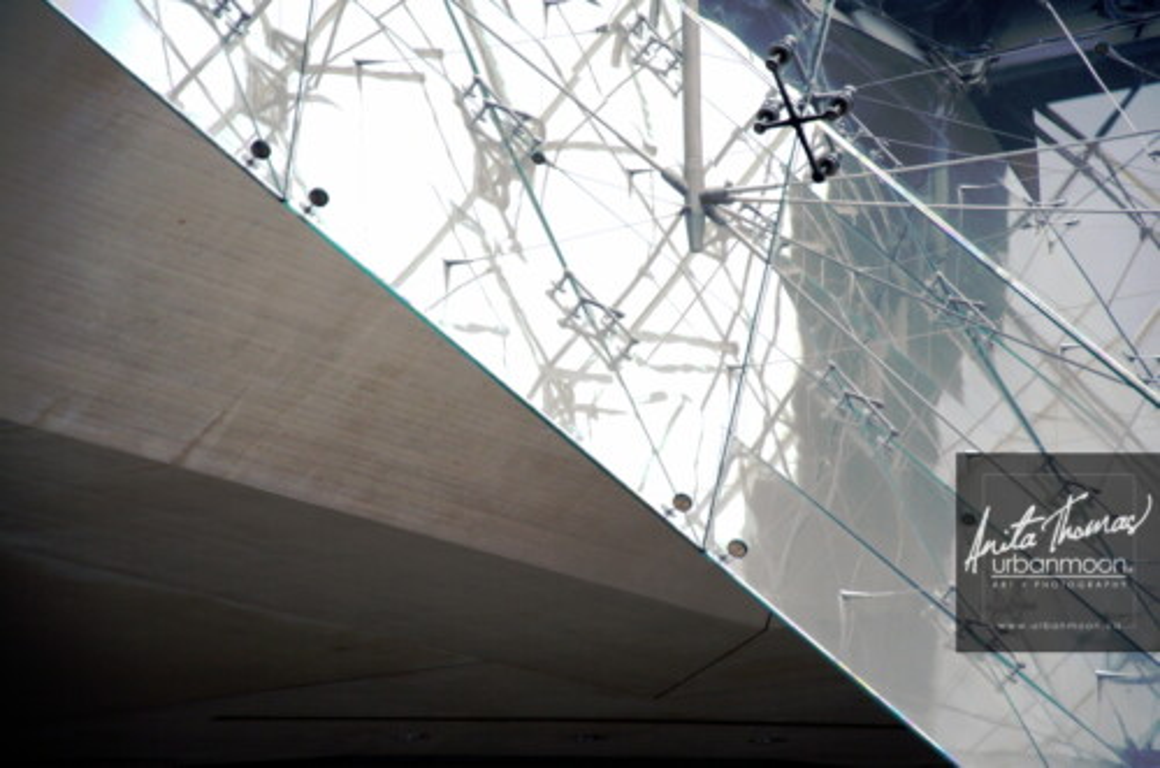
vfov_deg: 8.7
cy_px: 384
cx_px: 580
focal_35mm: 158
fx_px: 5064
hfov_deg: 13.1
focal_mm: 105
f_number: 5.6
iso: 200
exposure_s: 1/640
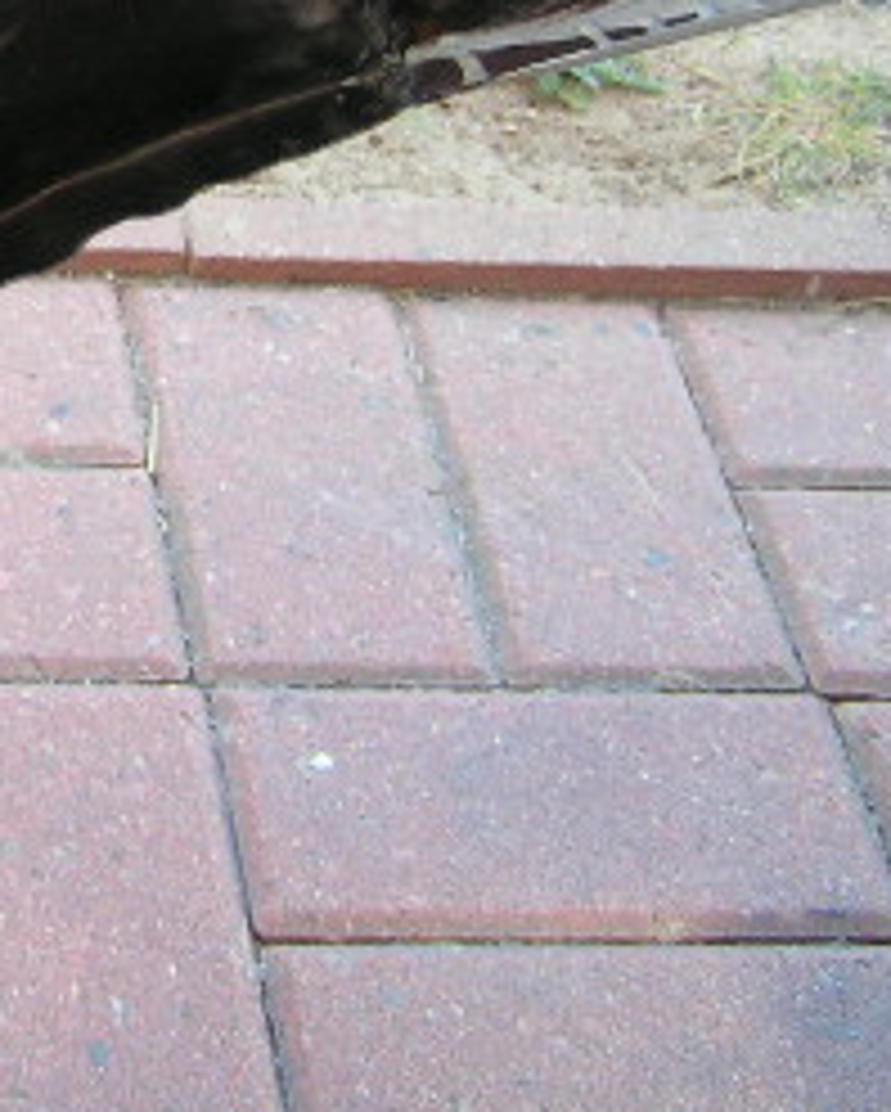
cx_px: -216
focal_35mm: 96
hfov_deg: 15.4
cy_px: 95
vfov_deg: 19.5
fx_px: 3161
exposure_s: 1/40
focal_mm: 6.3
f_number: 2.8
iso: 80
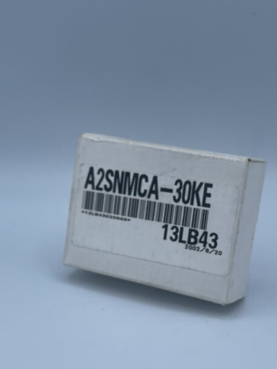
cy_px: 213
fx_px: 363
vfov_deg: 53.7
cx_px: 167
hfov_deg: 41.6
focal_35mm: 34
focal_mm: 4.2
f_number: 1.6
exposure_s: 1/2506
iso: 32
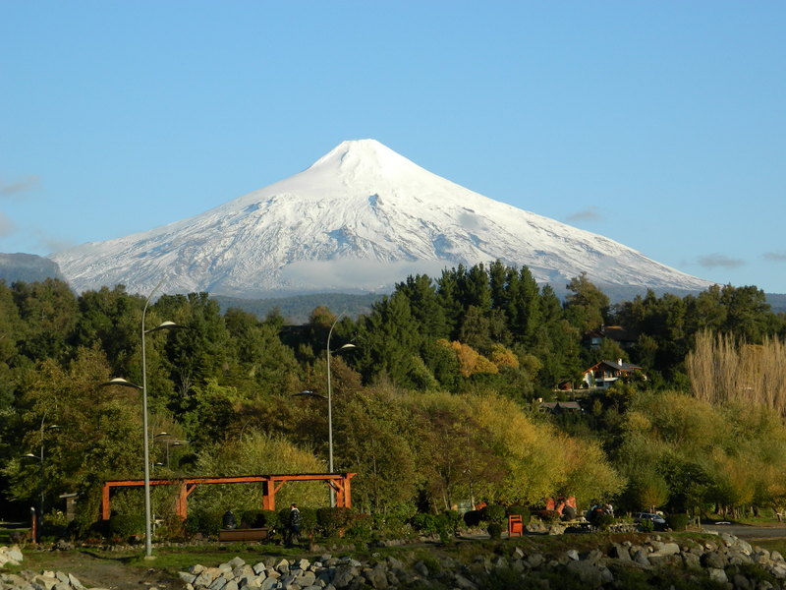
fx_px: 2339
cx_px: 393
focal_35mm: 103
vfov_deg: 14.4
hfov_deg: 19.1
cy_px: 295
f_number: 4.5
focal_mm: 18.6
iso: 80
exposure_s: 1/400
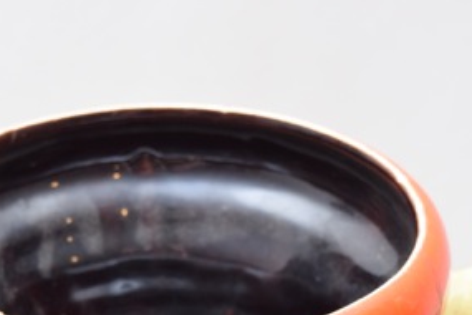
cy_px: 337
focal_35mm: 128
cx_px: 181
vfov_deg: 10.6
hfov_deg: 16.0
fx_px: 1678
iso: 800
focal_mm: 38
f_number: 5.6
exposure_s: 1/125
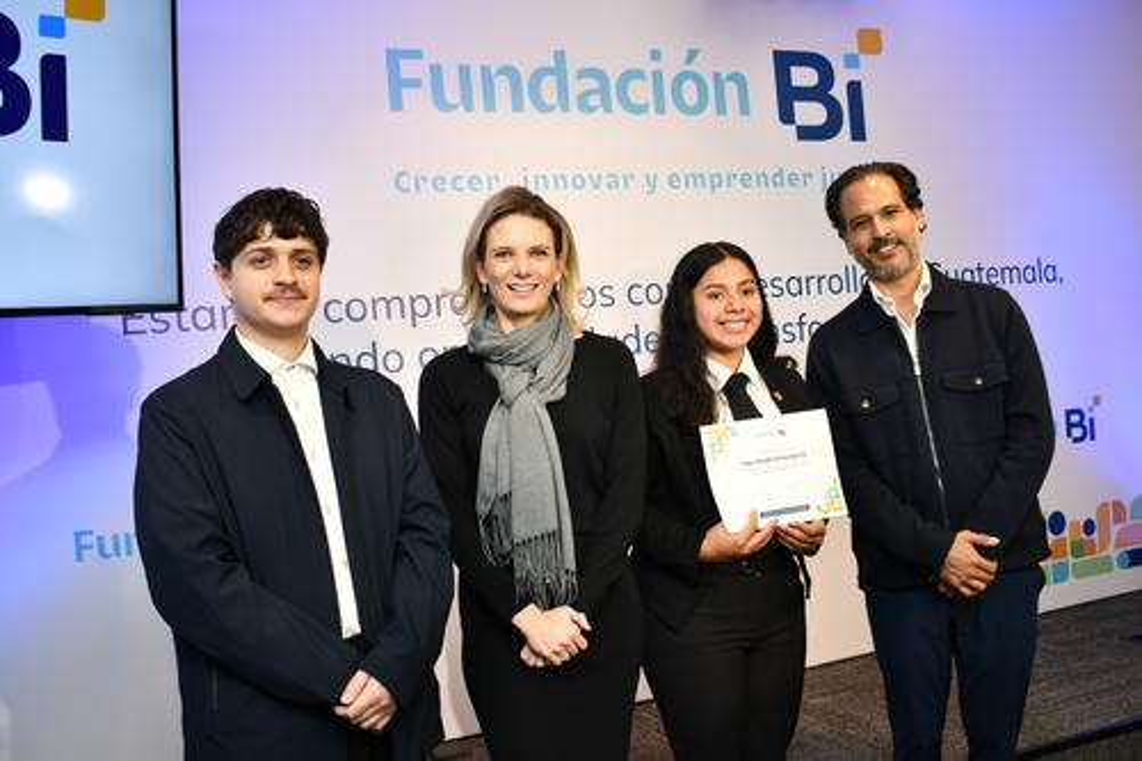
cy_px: 380
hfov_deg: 51.9
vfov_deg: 35.9
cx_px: 571
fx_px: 1173
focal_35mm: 37
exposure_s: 1/60
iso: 400
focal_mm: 25
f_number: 4
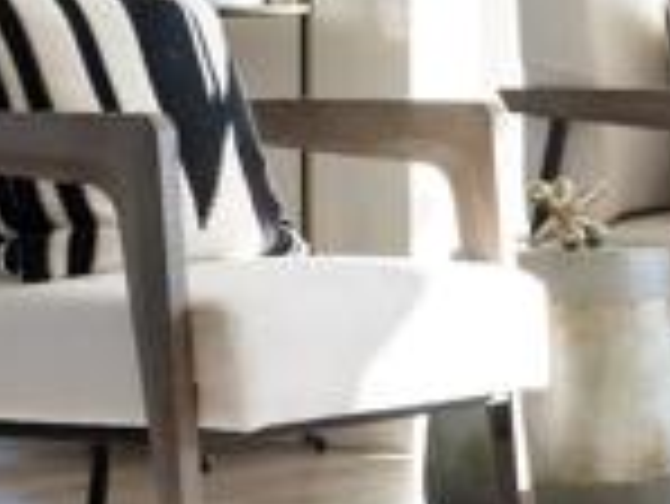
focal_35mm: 186
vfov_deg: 8.0
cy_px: 83
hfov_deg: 10.5
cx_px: 809
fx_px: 3598
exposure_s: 1/100
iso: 125
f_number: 4.5
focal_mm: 44.9
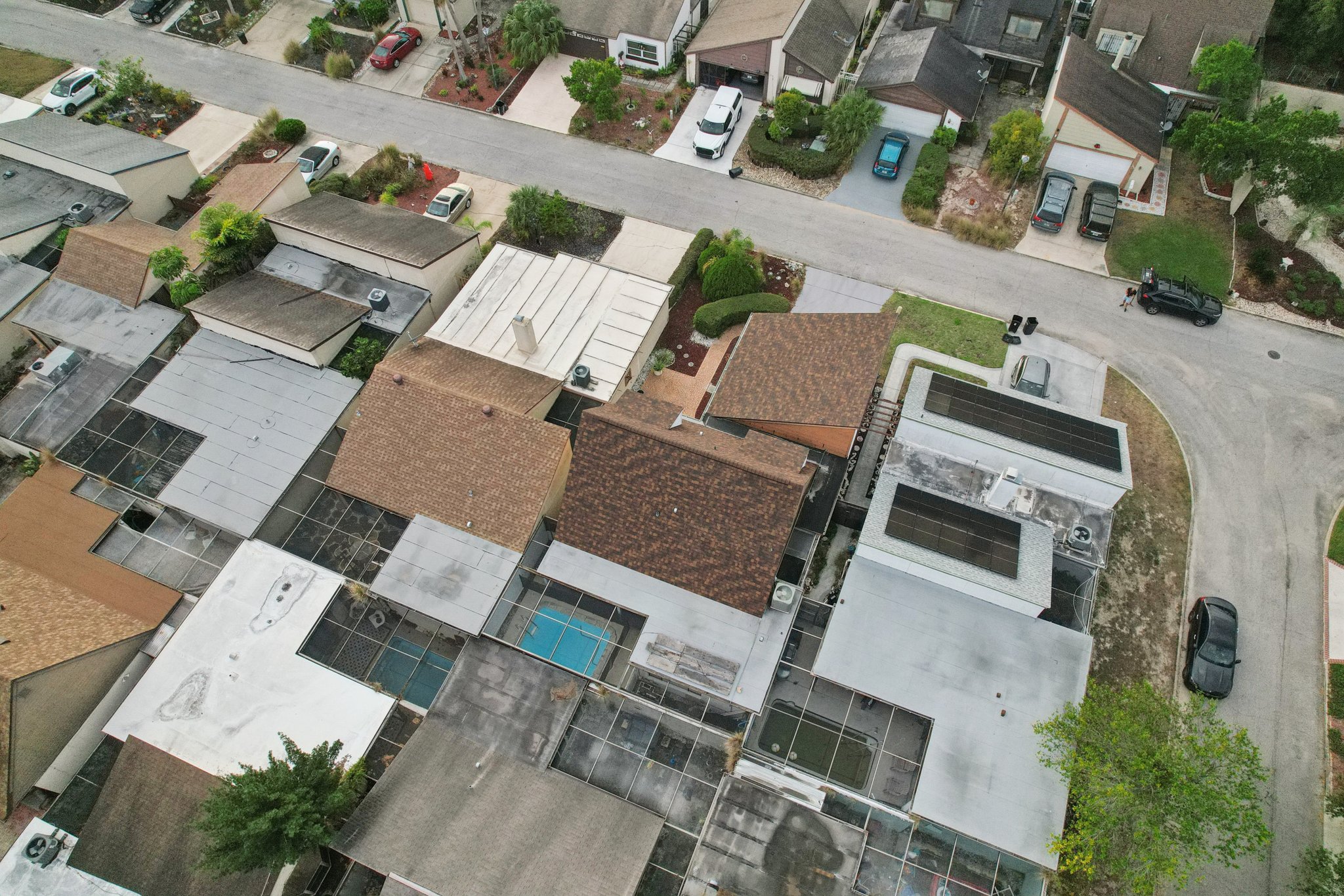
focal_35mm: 22
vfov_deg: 57.2
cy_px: 448
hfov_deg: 78.6
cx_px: 672
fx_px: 821
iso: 400
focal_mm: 8.4
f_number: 2.8
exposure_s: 1/640
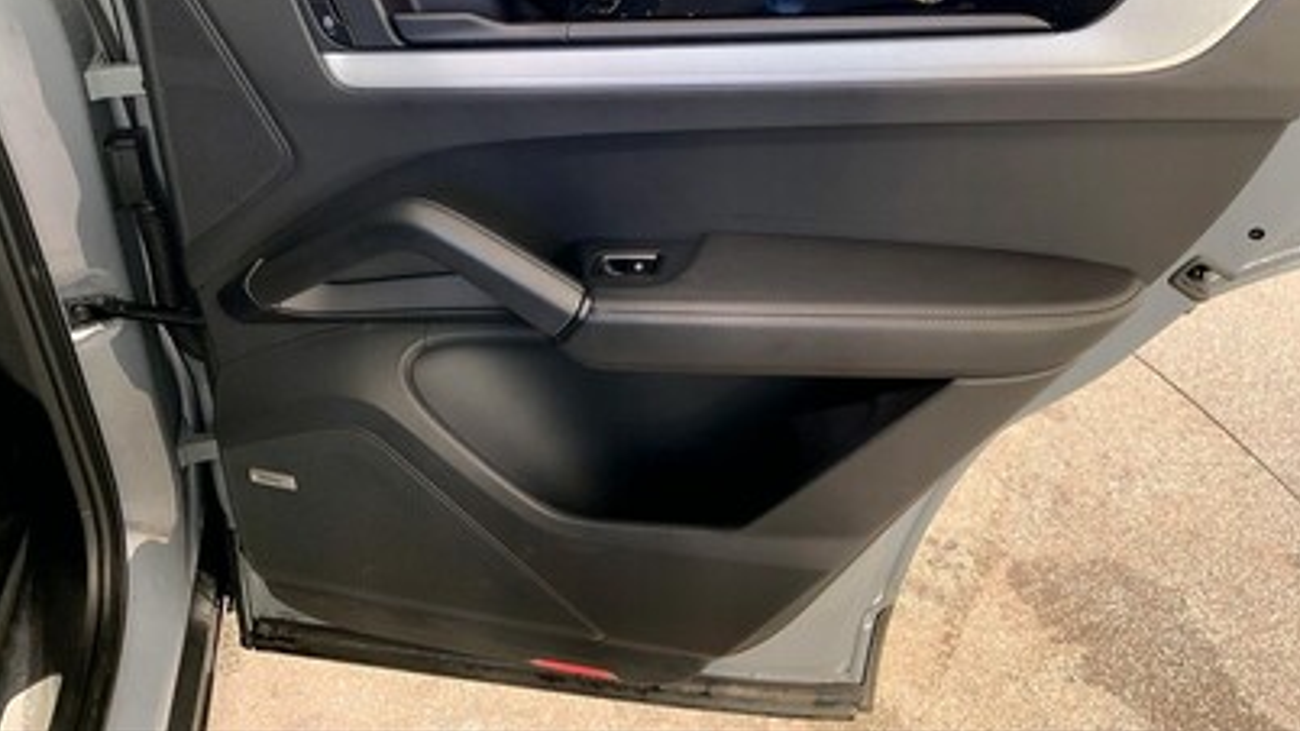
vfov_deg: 35.2
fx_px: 1137
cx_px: 666
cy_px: 225
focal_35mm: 33
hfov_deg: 59.5
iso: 80
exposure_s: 1/60
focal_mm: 3
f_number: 1.8
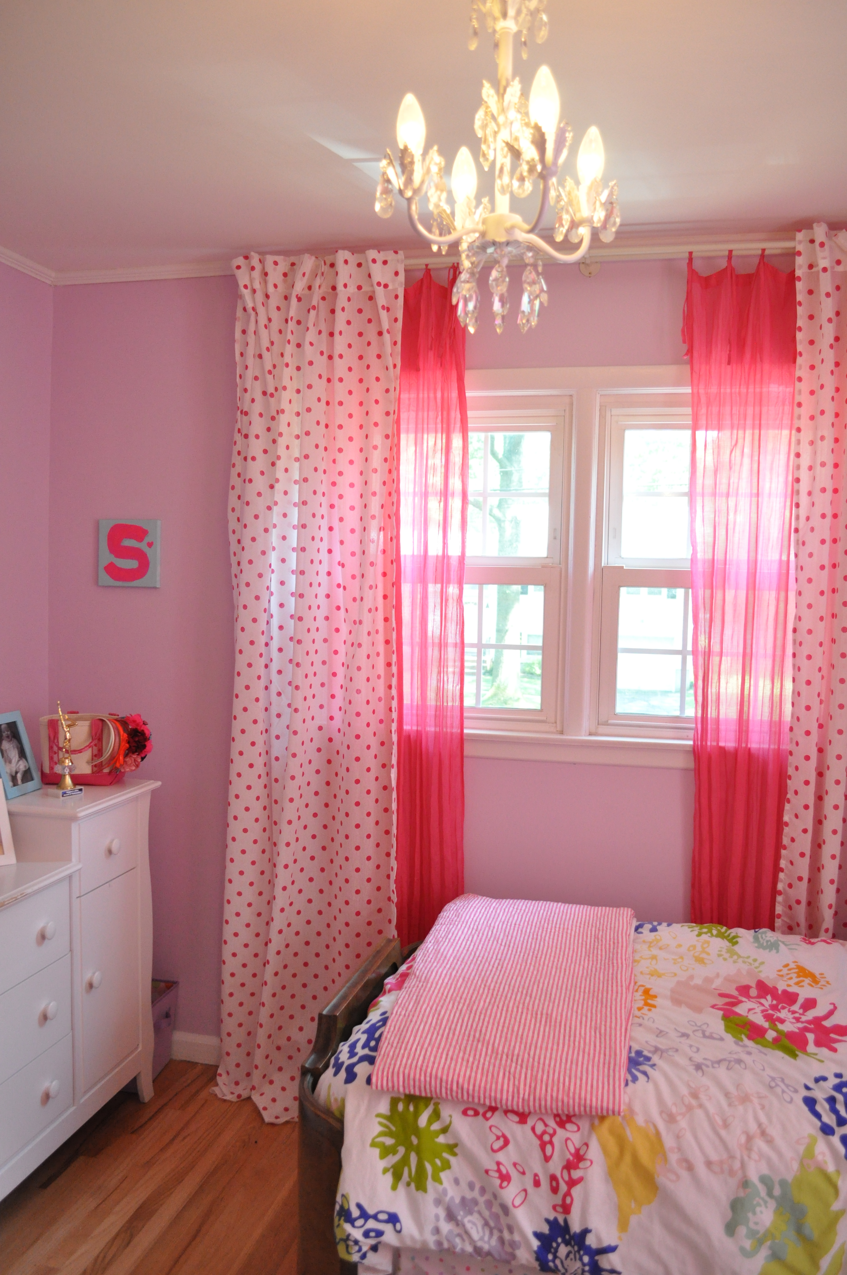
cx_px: 424
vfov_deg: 62.0
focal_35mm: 30
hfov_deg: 43.5
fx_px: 1061
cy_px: 638
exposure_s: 1/125
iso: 1600
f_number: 4
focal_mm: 20
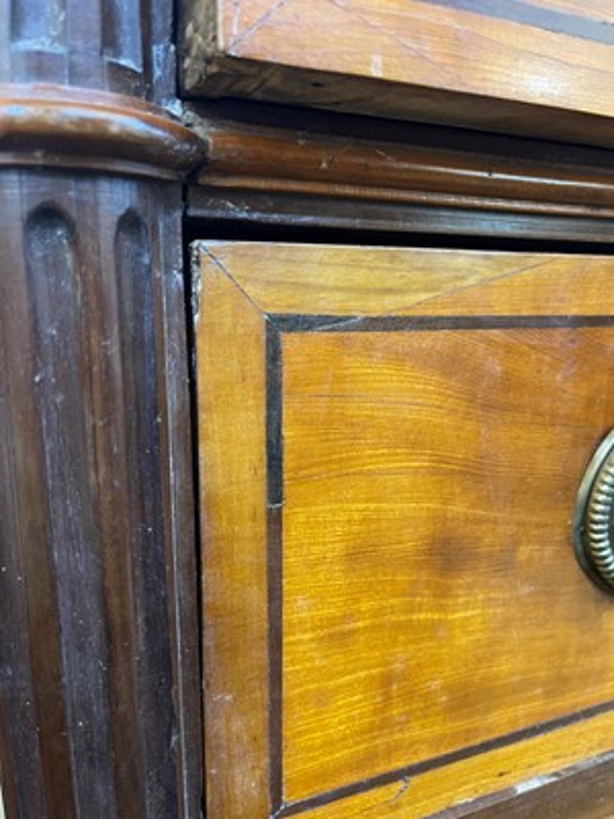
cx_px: 307
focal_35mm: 26
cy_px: 410
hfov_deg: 53.1
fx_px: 615
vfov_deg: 67.3
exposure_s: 1/33
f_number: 1.6
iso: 500
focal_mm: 5.1
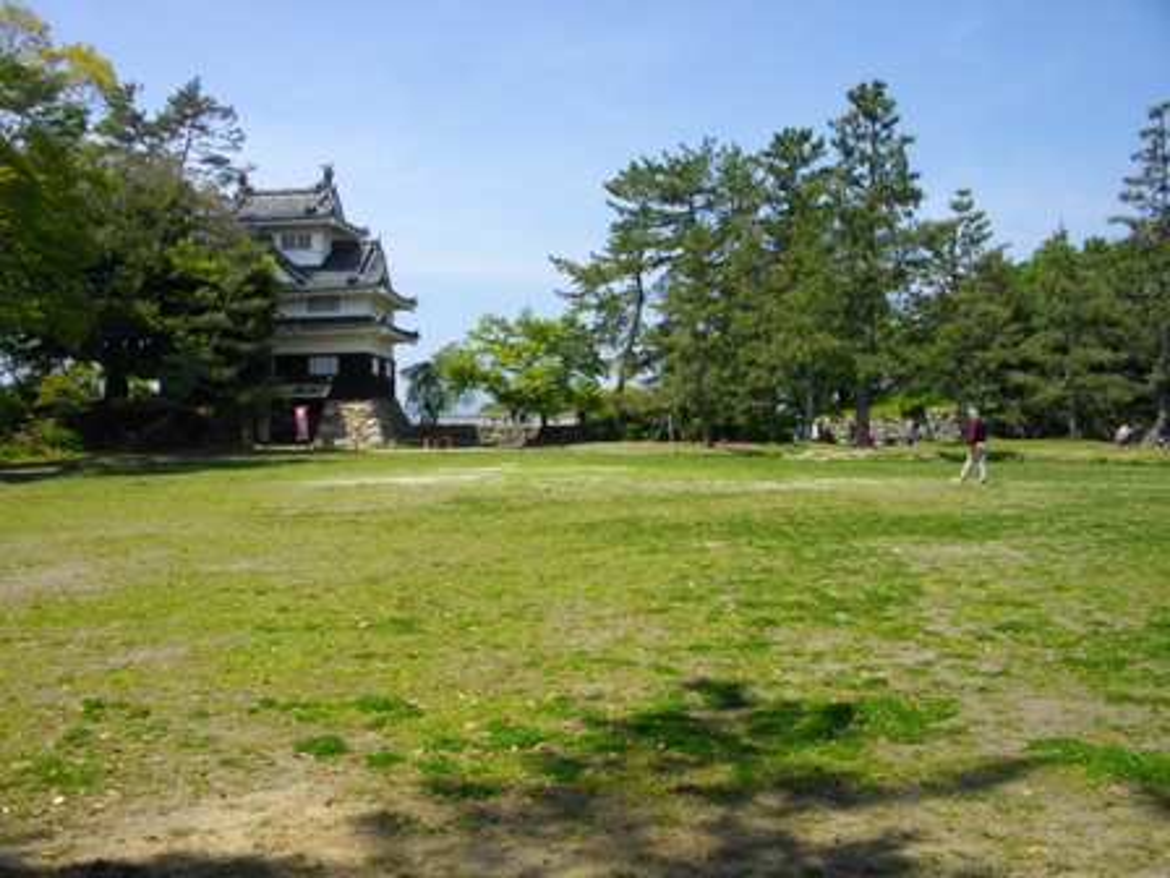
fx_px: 1082
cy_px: 439
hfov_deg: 56.8
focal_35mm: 32
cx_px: 585
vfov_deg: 44.2
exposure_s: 1/400
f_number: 5.5
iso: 100
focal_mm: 5.7
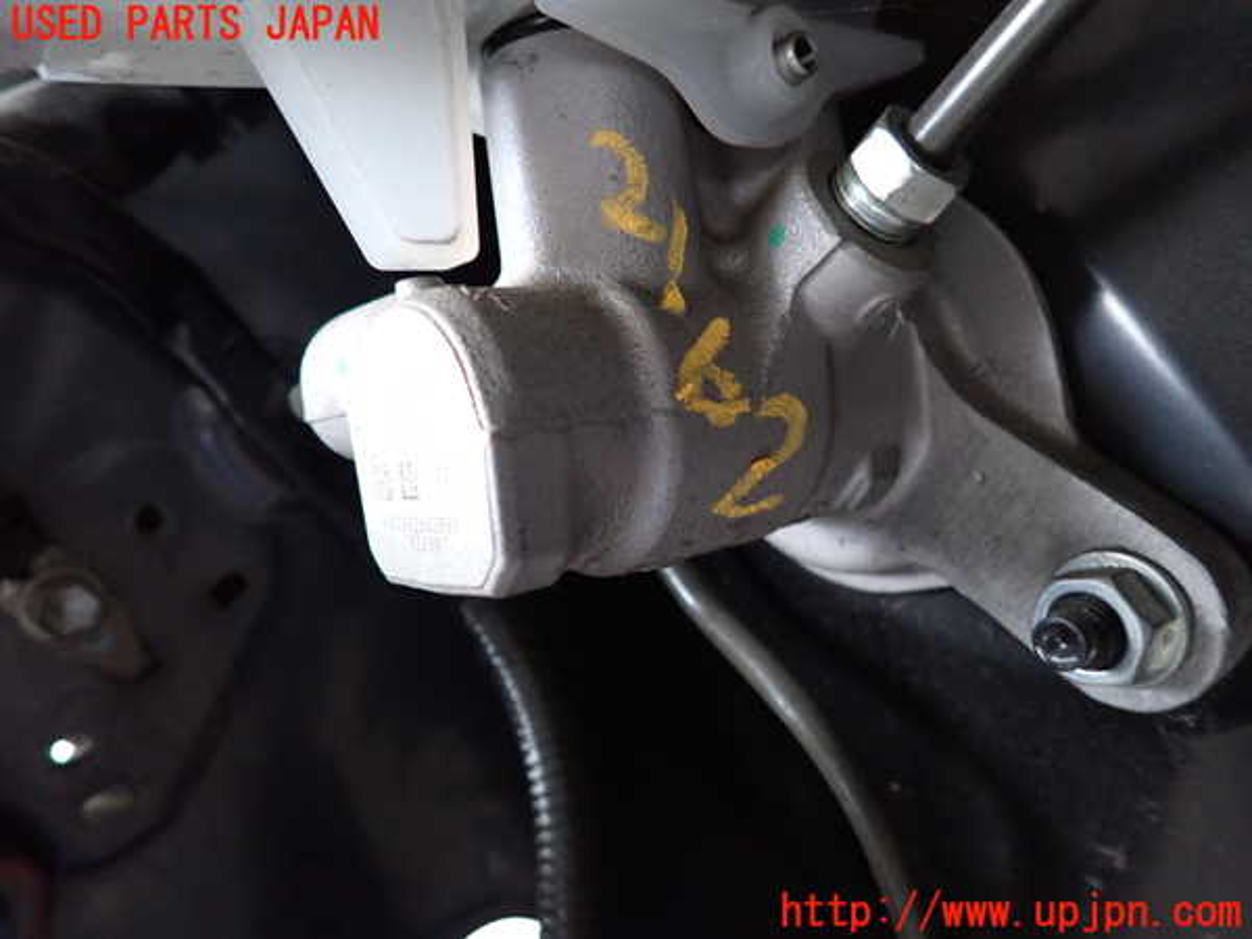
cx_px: 626
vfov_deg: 54.9
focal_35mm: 25
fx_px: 904
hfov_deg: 69.4
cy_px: 470
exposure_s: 1/30
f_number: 2
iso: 800
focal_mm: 4.5
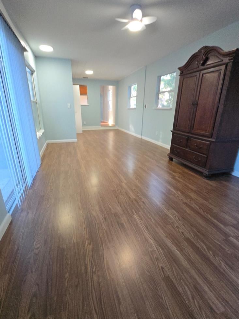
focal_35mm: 16
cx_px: 115
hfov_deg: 78.1
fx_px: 147
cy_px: 163
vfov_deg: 94.5
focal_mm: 1.7
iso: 160
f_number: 2.2
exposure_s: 1/60
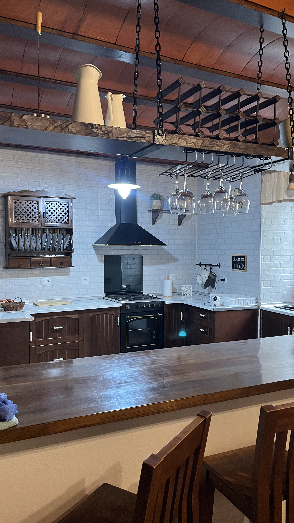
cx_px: 155
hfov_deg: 40.2
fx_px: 402
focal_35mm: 29
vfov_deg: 66.1
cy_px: 256
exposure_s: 1/60
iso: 400
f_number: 1.6
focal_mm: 5.1
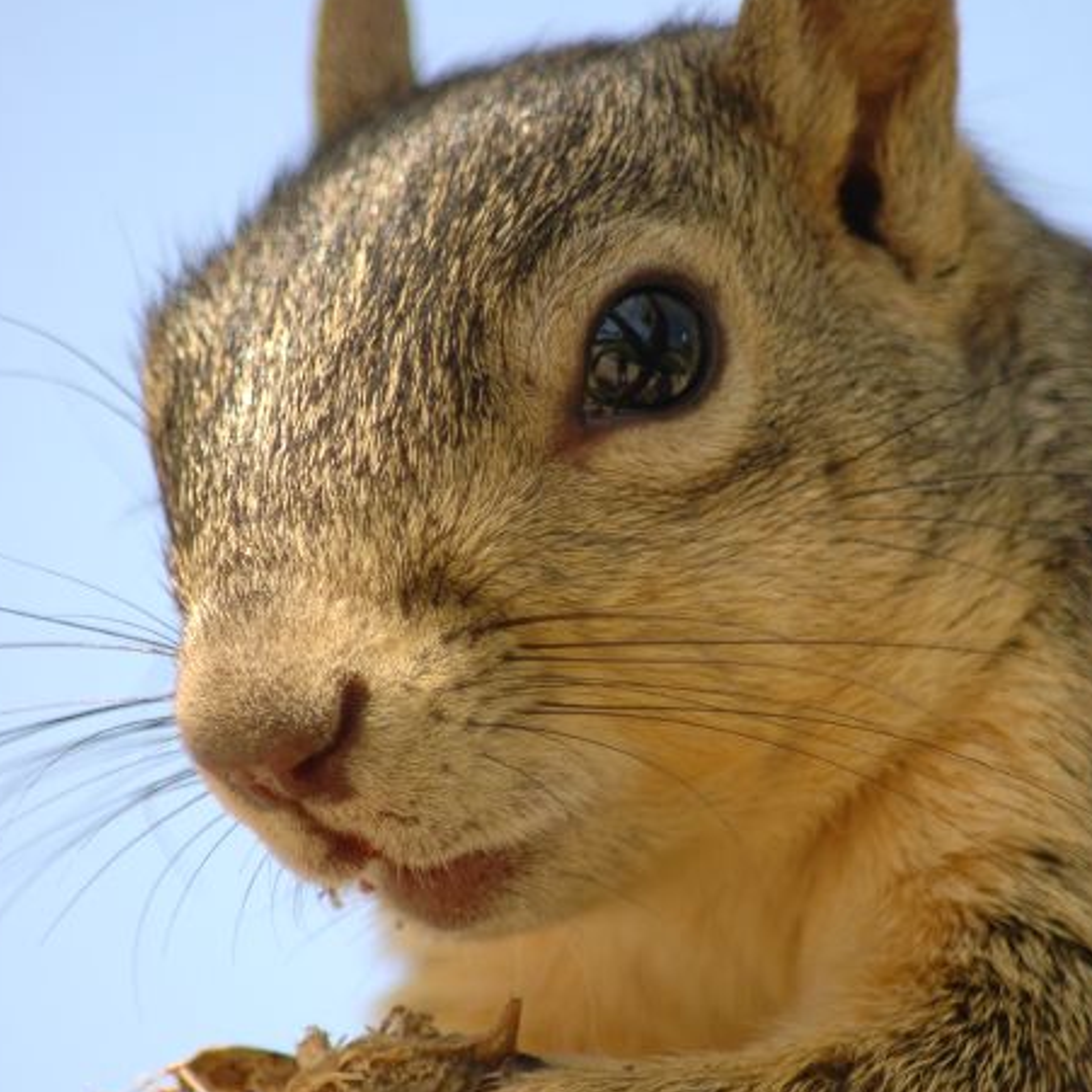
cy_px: 598
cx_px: 607
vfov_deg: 3.2
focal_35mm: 542
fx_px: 19344
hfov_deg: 3.2
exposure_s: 1/320
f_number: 5.3
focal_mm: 240
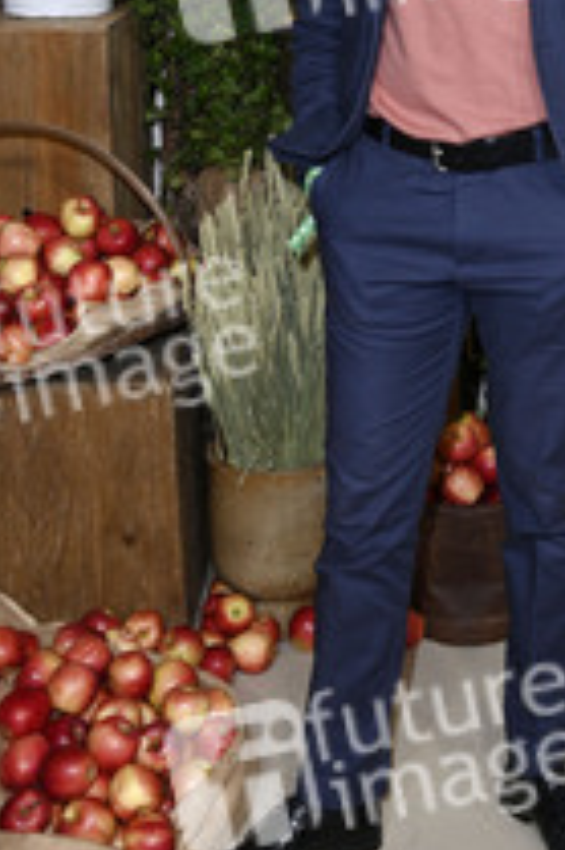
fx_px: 1580
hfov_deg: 19.9
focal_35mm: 67
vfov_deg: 29.3
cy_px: 150
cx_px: 492
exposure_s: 1/250
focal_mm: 35
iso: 640
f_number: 5
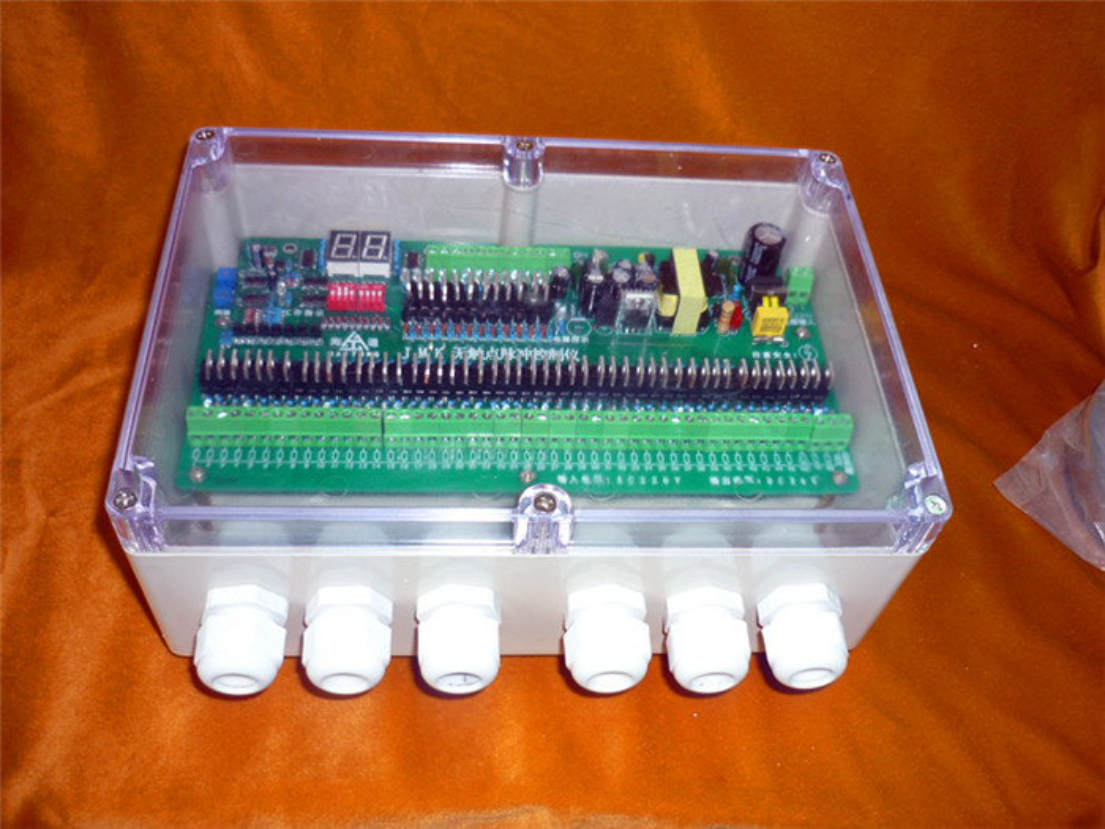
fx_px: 1053
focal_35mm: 33
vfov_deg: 42.9
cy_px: 414
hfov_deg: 55.4
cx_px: 552
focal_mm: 5.5
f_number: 2.8
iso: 100
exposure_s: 1/30
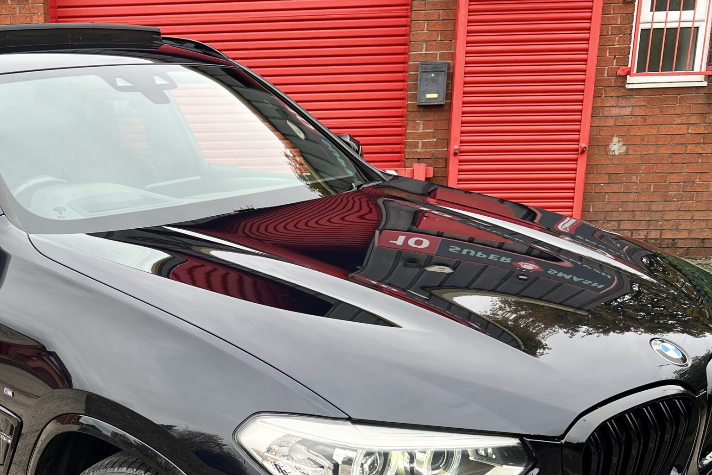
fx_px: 890
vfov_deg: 28.9
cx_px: 207
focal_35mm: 45
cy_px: 406
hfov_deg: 42.7
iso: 40
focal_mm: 5.7
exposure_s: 1/231
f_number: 1.5
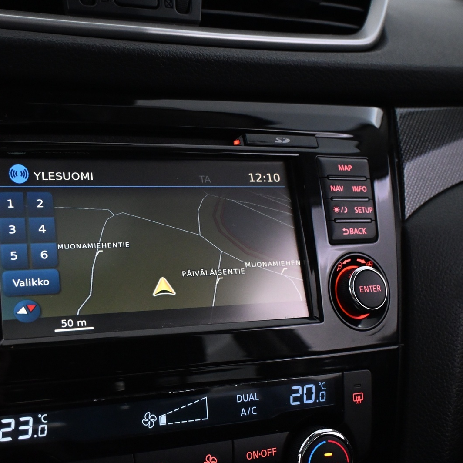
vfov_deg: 37.8
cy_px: 233
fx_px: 676
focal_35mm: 45
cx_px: 117
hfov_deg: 36.9
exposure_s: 1/60
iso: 3600
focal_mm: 23
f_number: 4.2
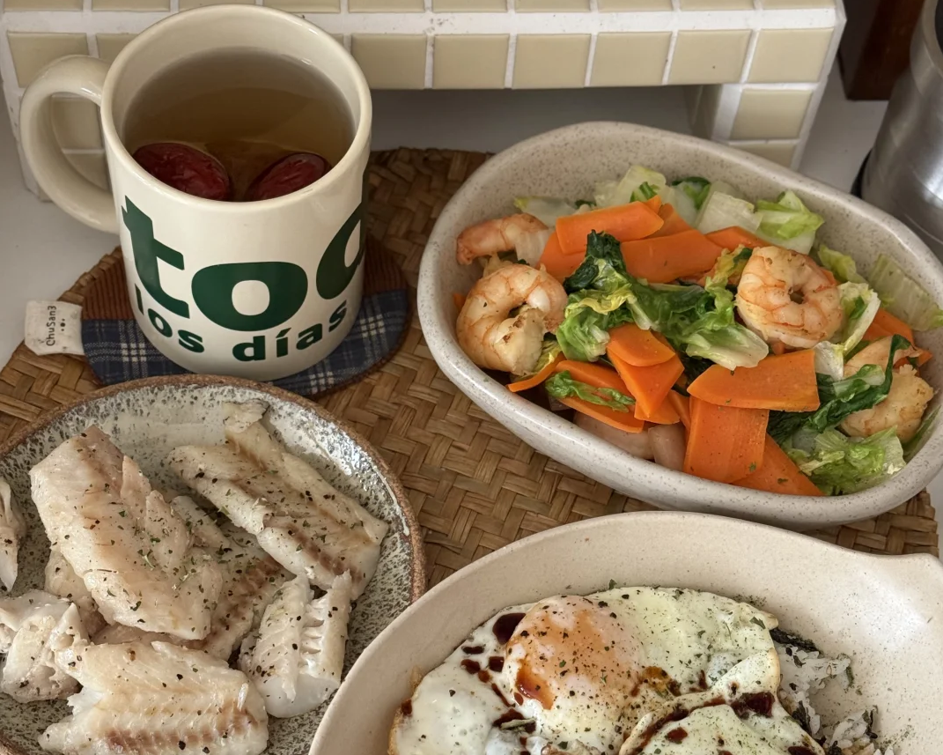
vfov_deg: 24.2
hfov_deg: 30.0
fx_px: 1758
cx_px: 475
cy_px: 441
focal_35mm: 63
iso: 250
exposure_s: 1/60
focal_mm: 6.76
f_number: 1.78
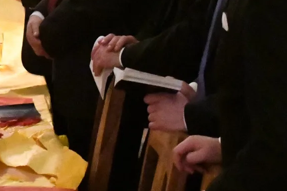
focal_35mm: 161
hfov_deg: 12.5
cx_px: -38
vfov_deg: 8.5
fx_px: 1284
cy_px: -19
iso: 22800
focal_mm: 24
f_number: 2.8
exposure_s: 1/50
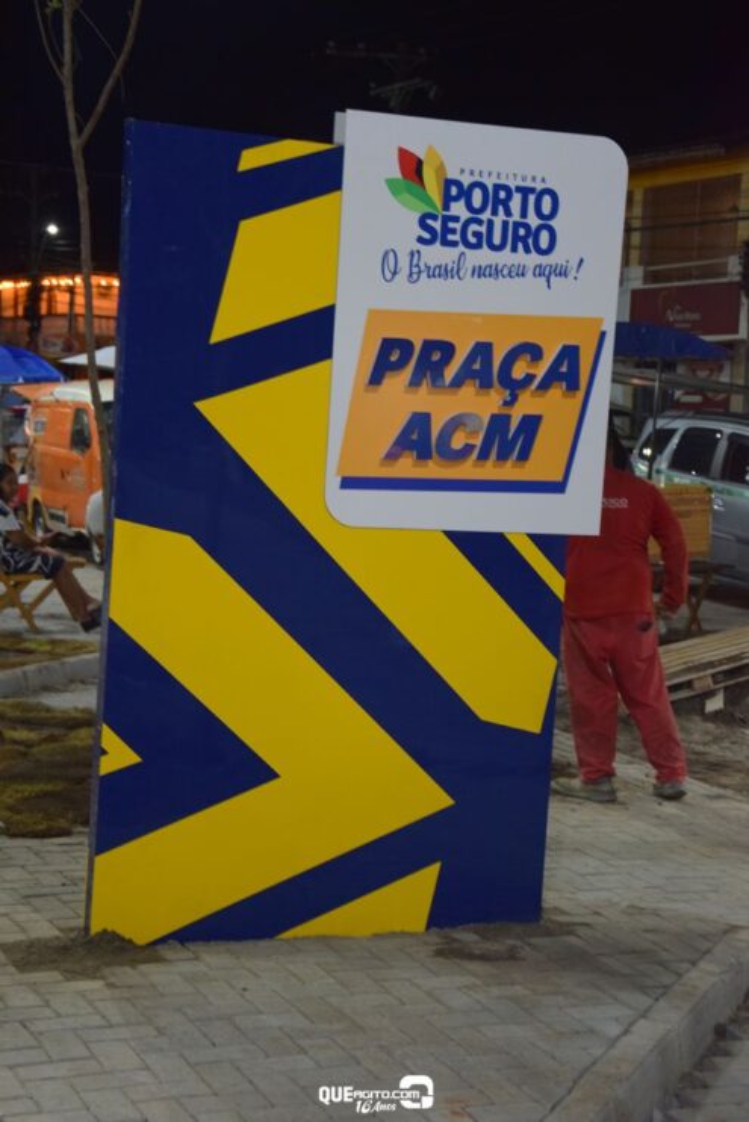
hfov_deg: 21.6
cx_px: 374
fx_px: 1965
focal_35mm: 63
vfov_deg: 31.9
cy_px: 561
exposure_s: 1/60
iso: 1100
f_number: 4.8
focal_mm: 42
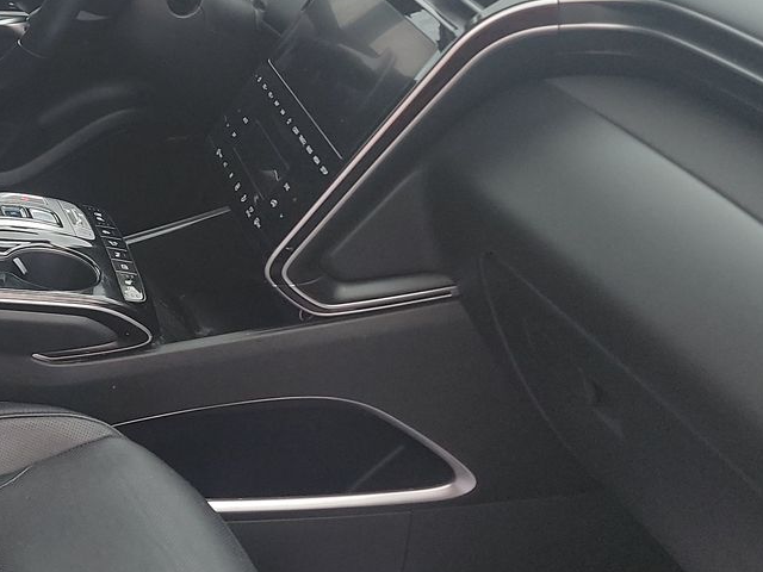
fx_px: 1323
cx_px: -139
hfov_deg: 28.3
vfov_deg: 24.4
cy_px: 287
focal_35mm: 60
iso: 159
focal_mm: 6.7
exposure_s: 1/59
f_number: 1.8
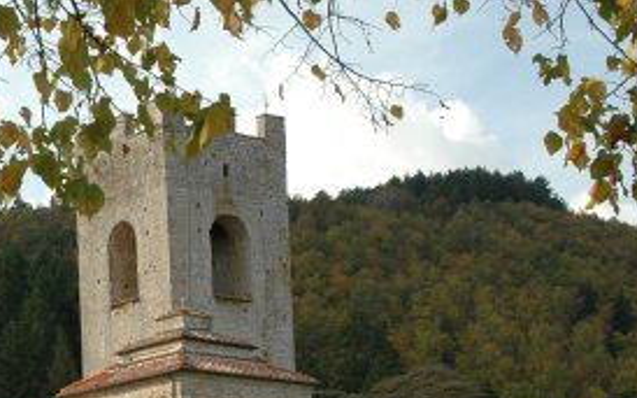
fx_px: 1880
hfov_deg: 18.7
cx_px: 9
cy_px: 351
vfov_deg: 12.0
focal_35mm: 108
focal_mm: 27
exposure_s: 1/250
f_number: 8
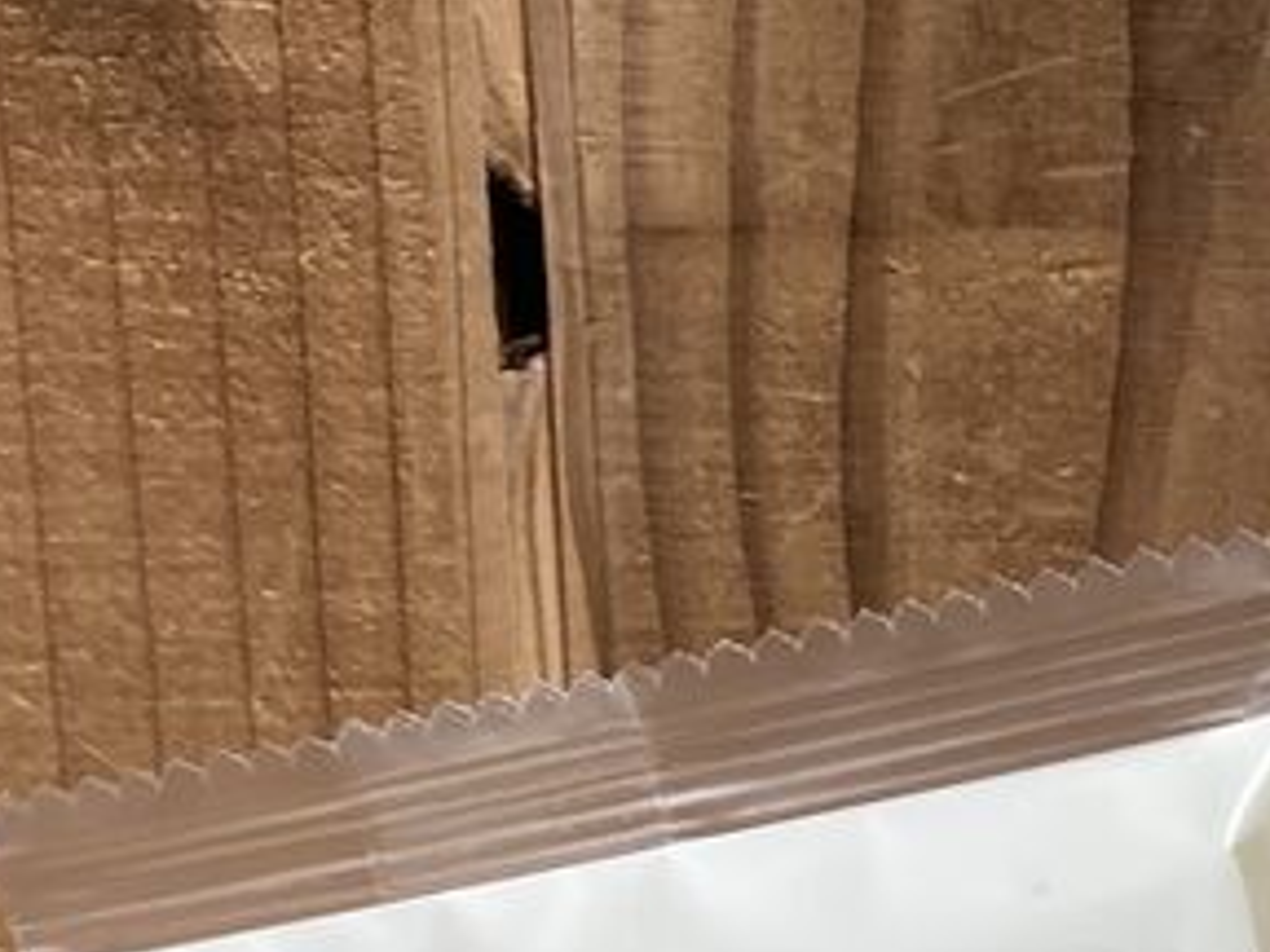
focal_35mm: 112
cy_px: 1897
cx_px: 1486
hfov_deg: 16.9
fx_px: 4109
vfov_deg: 11.8
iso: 64
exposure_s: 1/60
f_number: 1.8
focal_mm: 3.99
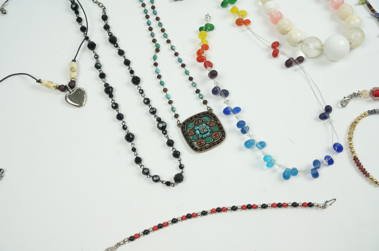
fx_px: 457
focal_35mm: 44
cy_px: 126
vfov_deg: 30.8
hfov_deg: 45.0
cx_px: 190
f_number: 10
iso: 1250
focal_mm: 29
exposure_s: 1/60
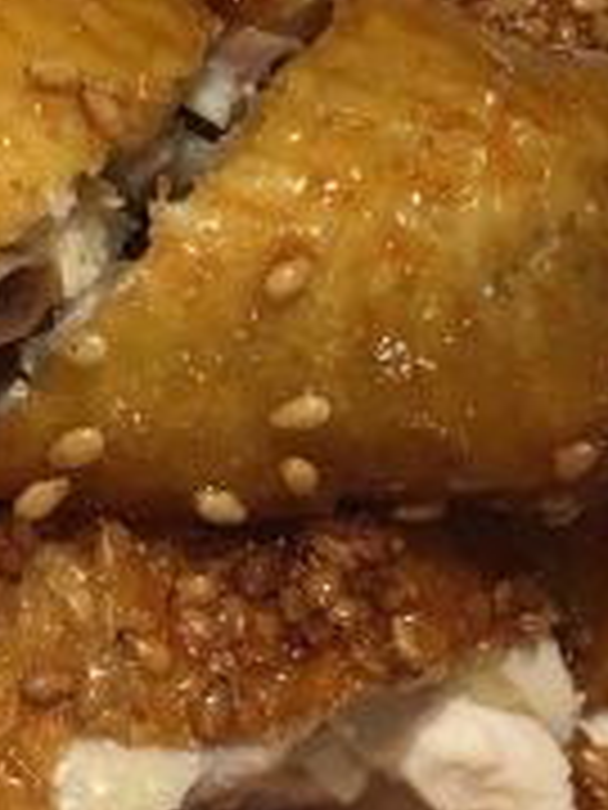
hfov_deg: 12.8
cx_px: -142
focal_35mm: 113
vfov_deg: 17.3
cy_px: 598
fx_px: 2646
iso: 25
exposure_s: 1/33
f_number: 2.2
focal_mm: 4.15
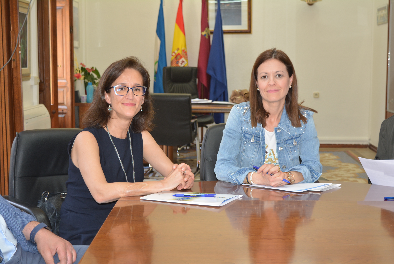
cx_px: 197
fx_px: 690
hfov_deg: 31.9
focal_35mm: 63
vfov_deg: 21.6
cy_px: 132
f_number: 5
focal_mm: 42
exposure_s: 1/60
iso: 400
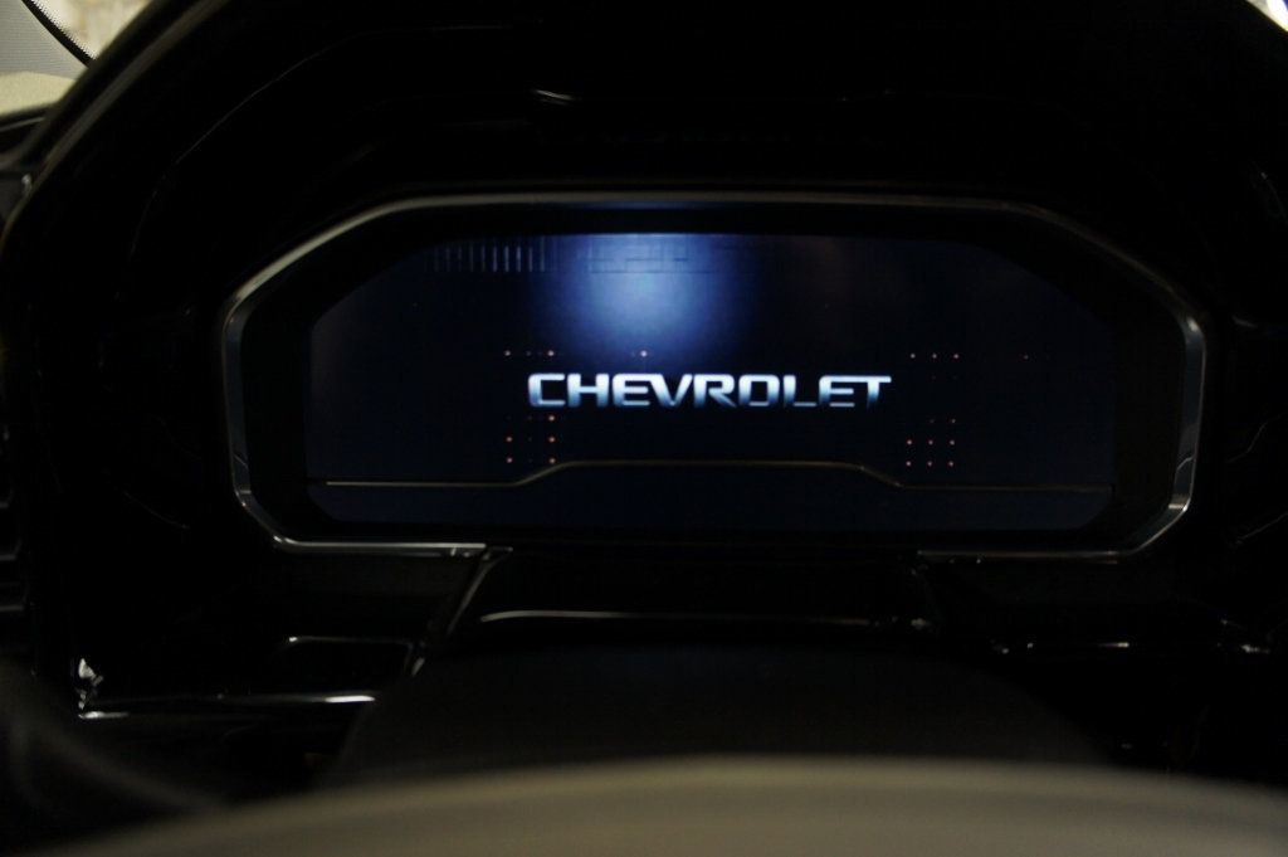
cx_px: 644
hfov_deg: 67.4
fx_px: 965
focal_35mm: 27
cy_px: 428
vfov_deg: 47.9
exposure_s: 1/30
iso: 640
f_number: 3.5
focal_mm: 18
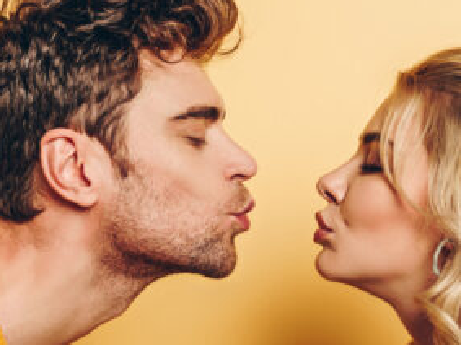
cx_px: 230
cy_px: 272
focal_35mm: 103
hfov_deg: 19.1
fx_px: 1371
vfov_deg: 14.3
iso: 100
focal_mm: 50
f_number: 5
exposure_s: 1/160
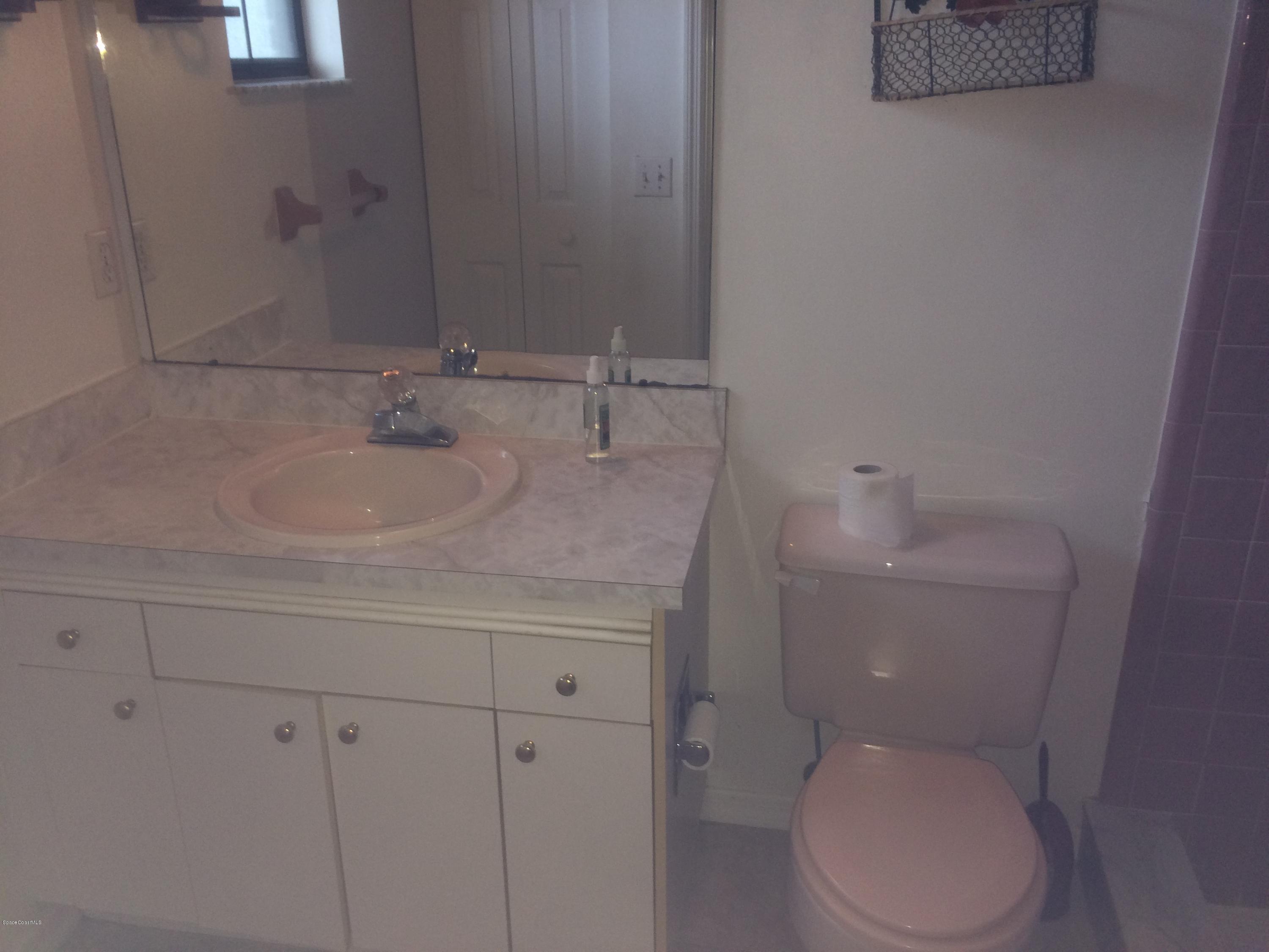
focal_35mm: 29
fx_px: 1063
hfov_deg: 61.7
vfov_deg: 48.2
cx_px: 634
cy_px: 476
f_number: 2.2
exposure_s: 1/30
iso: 80
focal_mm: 4.15
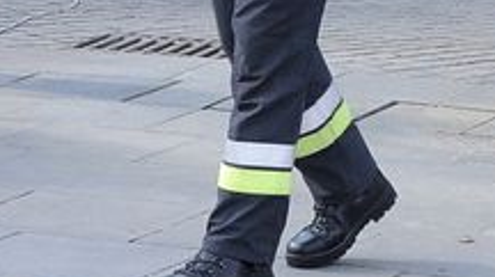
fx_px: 2596
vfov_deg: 6.0
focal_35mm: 198
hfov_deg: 10.6
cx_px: 697
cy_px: -141
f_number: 8
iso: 400
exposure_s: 1/250
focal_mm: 32
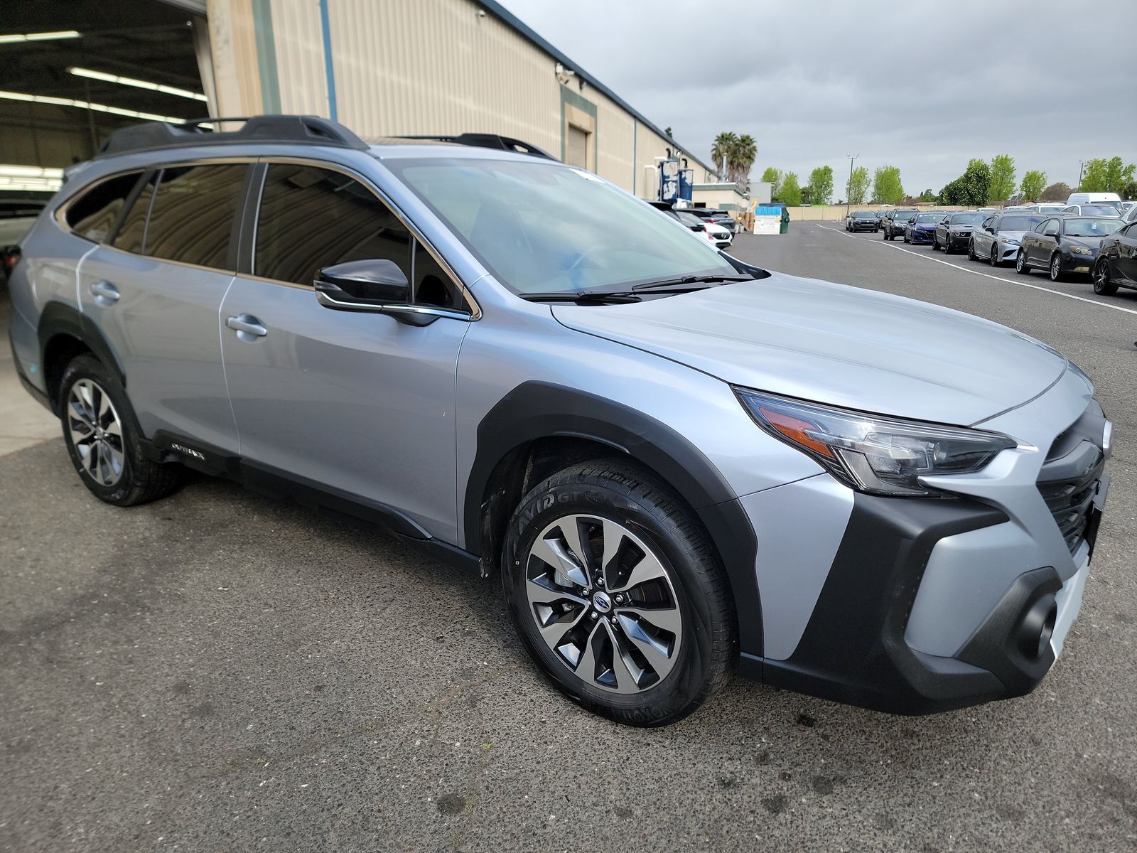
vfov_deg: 56.8
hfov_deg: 71.6
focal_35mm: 24
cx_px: 568
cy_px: 426
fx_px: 788
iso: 50
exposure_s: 1/241
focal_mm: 6.7
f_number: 1.8
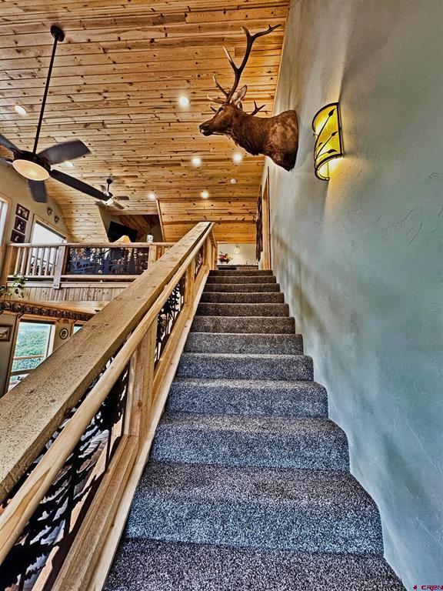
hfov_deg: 85.7
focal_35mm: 14
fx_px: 239
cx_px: 222
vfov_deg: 102.1
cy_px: 296
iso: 160
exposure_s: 1/60
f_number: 2.2
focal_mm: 2.22
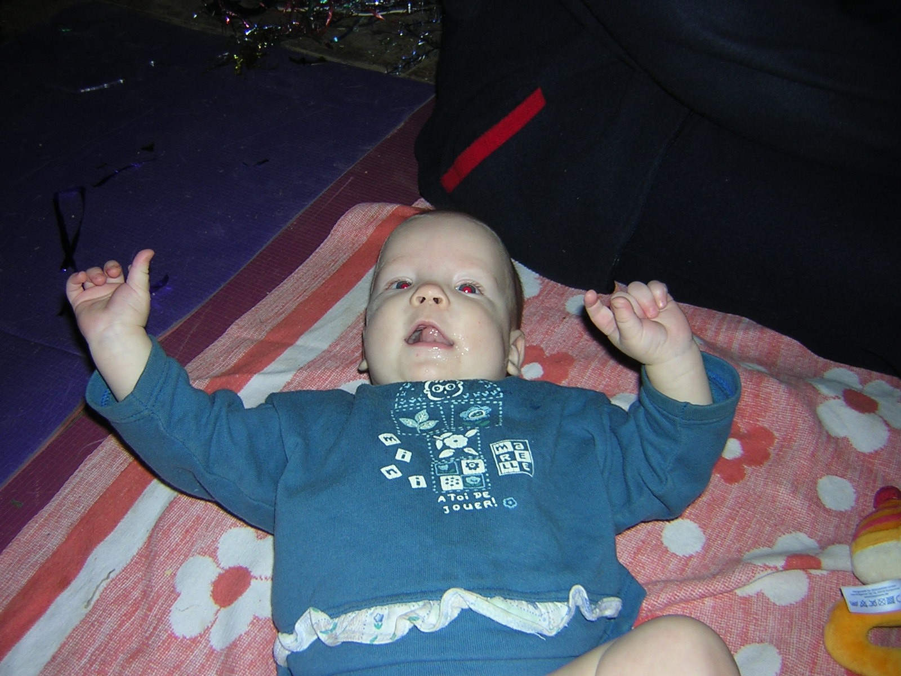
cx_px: 450
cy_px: 338
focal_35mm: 36
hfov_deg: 51.4
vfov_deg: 39.7
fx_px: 937
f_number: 2.6
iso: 100
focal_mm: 4.7
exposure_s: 1/60.1
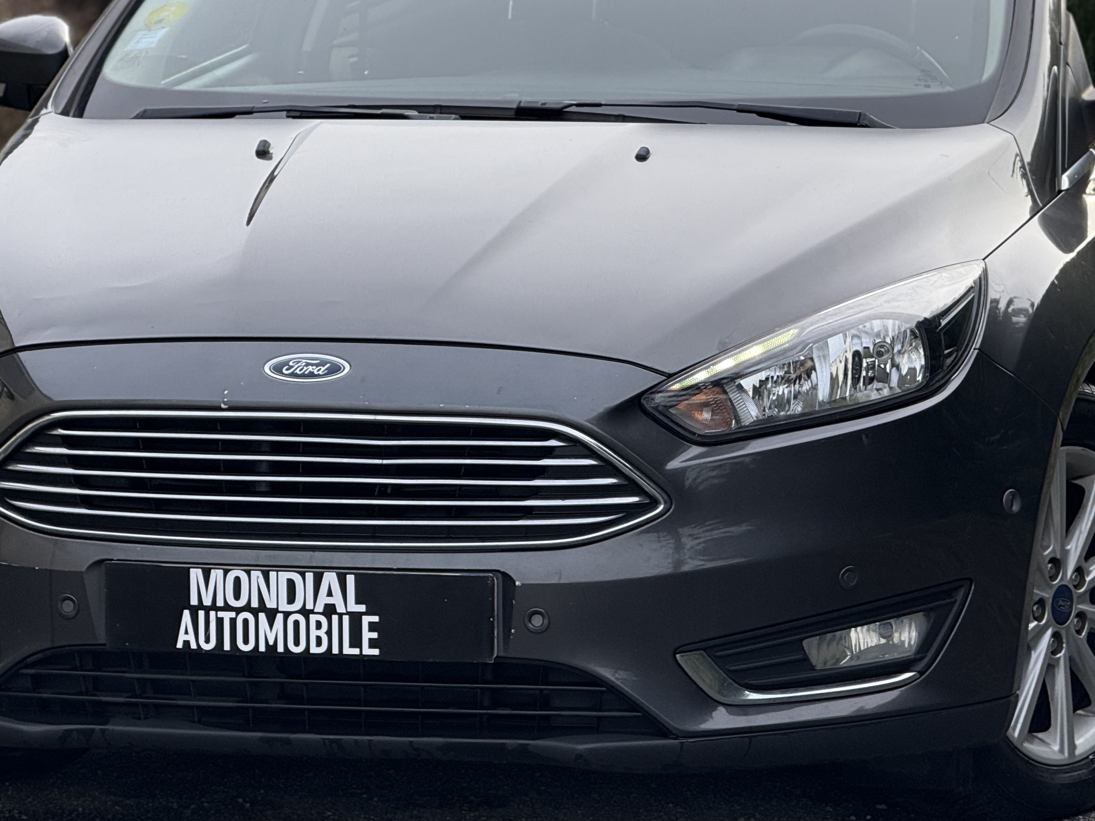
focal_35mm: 190
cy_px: 319
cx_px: 590
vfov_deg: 7.8
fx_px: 6010
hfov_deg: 10.4
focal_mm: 15.66
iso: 50
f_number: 2.8
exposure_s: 1/389
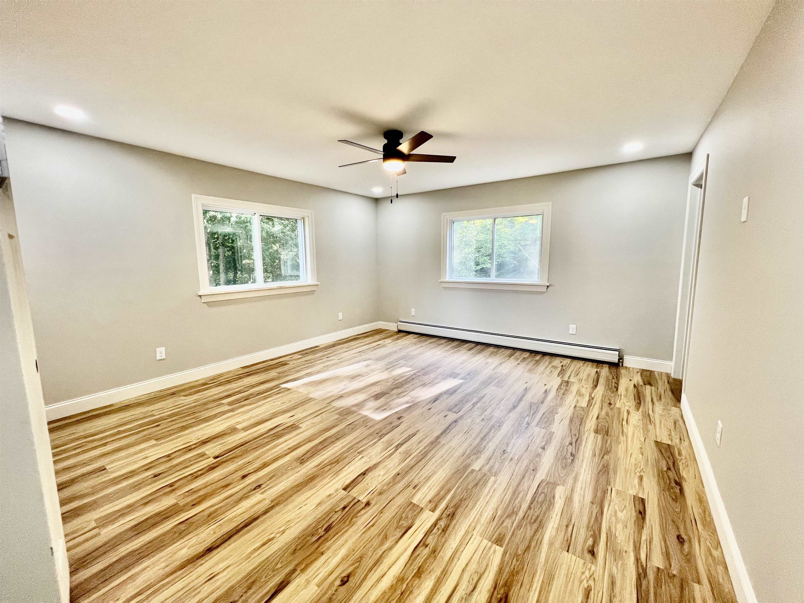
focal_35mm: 13
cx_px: 402
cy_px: 302
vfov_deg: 89.9
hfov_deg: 106.2
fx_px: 302
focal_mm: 1.57
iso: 200
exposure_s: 1/120
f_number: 1.8
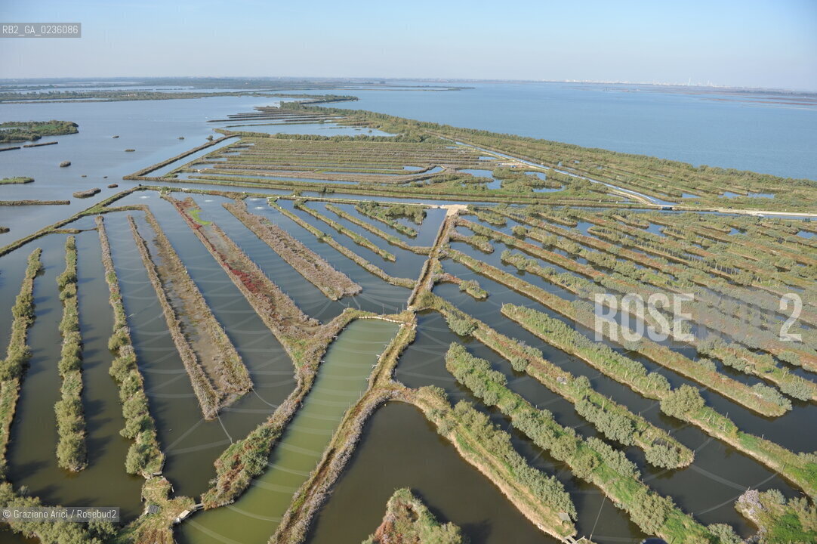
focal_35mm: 24
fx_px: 544
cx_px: 408
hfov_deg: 73.8
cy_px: 272
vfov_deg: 53.1
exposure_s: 1/2000
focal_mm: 24
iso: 500
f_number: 4.5
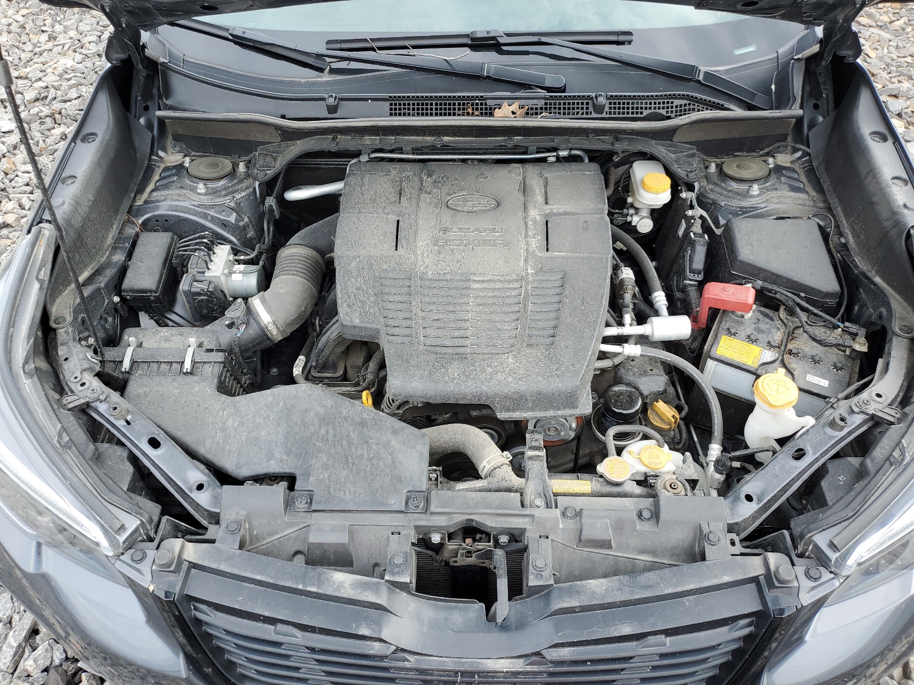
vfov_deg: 53.1
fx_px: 687
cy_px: 342
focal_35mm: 26
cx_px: 457
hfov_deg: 67.3
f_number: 1.5
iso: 50
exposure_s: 1/400
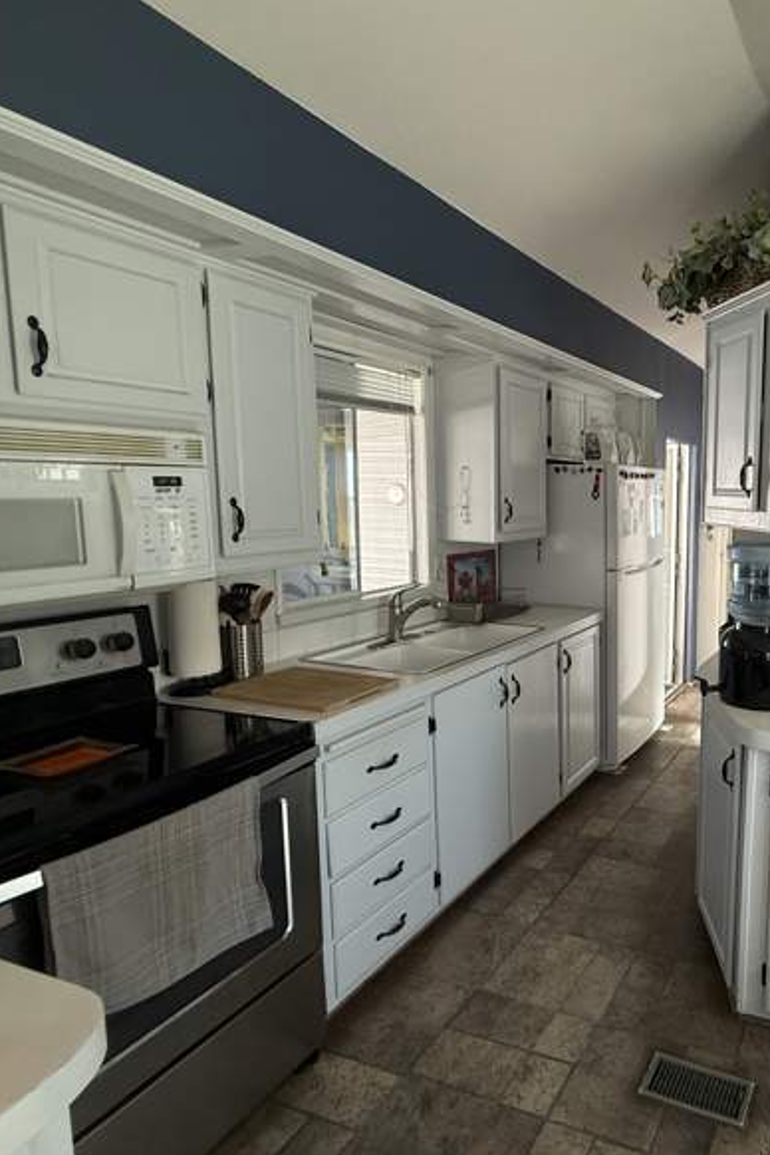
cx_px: 710
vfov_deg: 84.0
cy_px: 562
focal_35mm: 20
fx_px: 642
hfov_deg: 53.2
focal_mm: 2.22
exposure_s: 1/99
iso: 160
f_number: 2.2
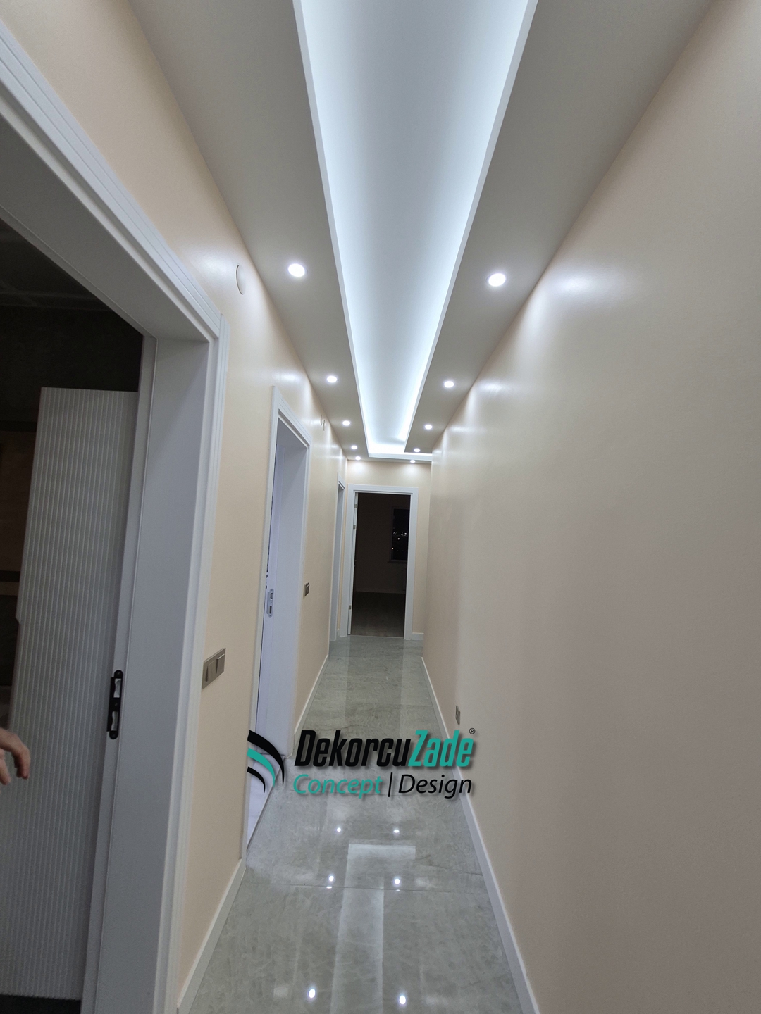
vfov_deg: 106.2
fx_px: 381
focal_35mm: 13
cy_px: 507
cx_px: 380
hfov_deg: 89.9
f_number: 2.2
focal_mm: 1.74
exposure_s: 1/50
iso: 100
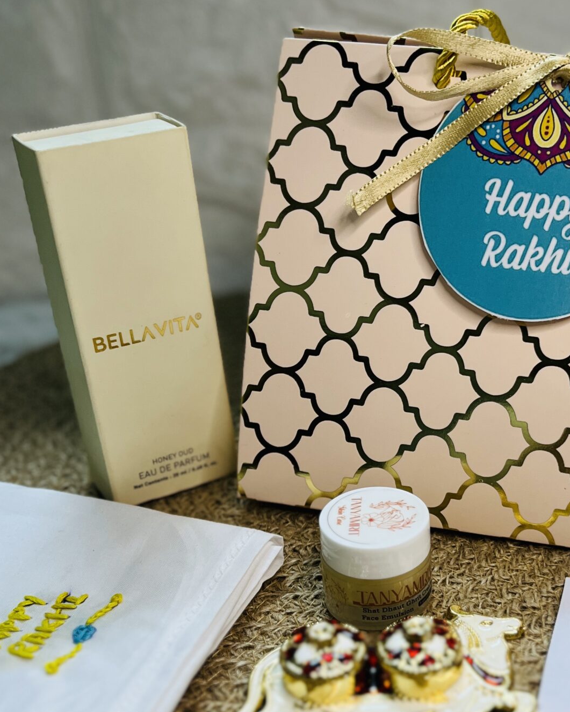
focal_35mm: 49
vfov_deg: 37.6
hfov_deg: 30.3
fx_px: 1033
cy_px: 479
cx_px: 426
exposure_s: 1/100
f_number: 1.5
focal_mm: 5.7
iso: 100
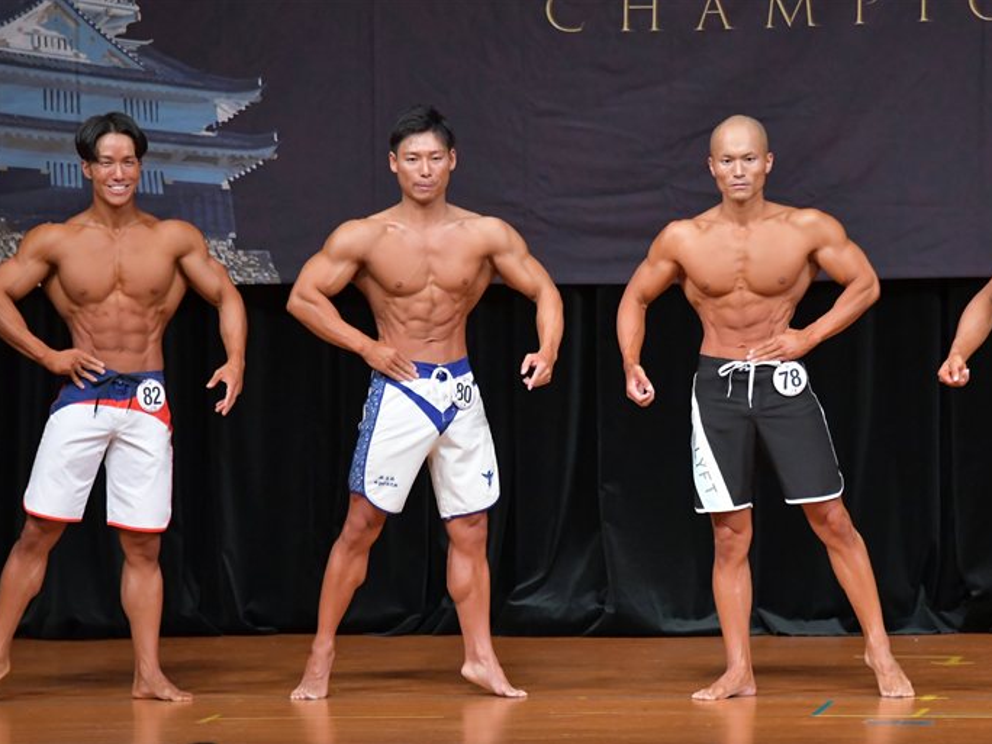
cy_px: 373
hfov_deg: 6.7
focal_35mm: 294
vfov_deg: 5.1
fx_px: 8425
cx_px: 553
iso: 5000
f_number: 5.6
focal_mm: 180
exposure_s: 1/400
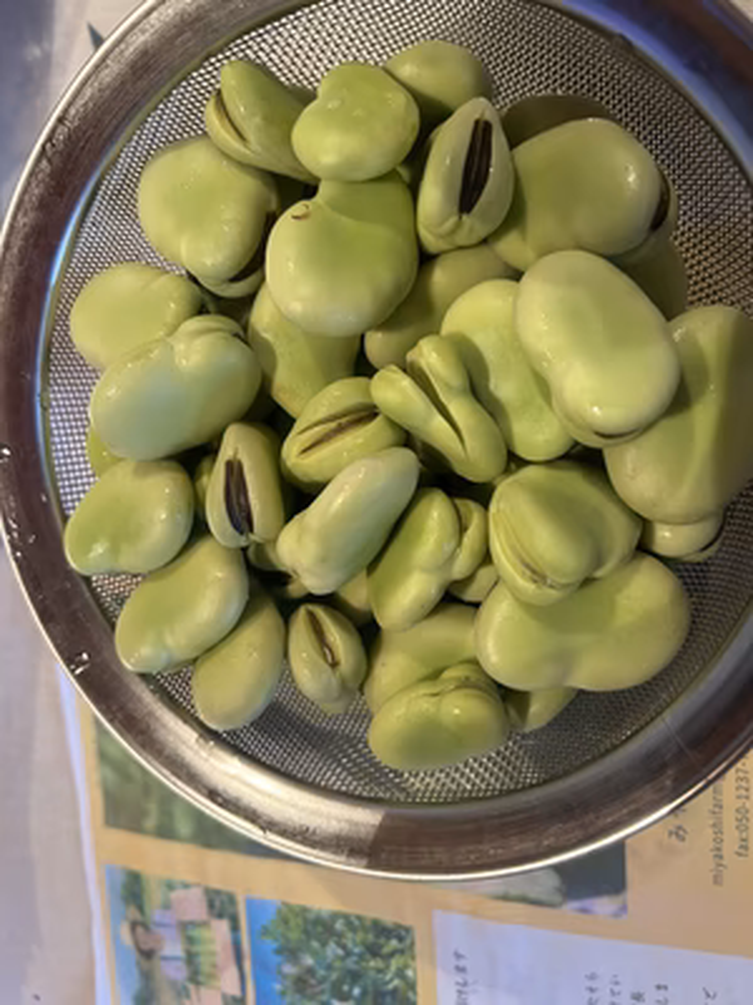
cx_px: 376
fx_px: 754
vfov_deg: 67.3
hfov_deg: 53.1
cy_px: 502
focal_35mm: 26
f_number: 1.5
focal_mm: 5.7
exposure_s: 1/60
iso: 320
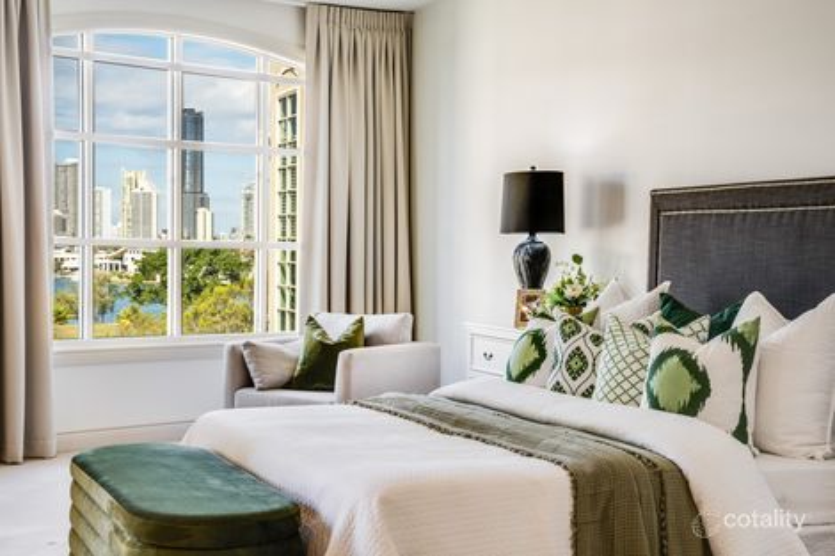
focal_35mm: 56
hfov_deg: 35.7
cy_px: 278
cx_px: 418
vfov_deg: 24.2
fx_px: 1298
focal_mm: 56
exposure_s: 1/160
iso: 320
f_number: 11
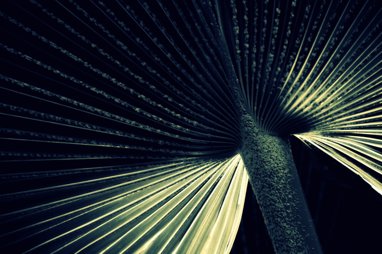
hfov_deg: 6.9
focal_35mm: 300
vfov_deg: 4.6
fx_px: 3178
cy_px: 127
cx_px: 191
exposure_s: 1/250
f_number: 6.3
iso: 1600
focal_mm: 200
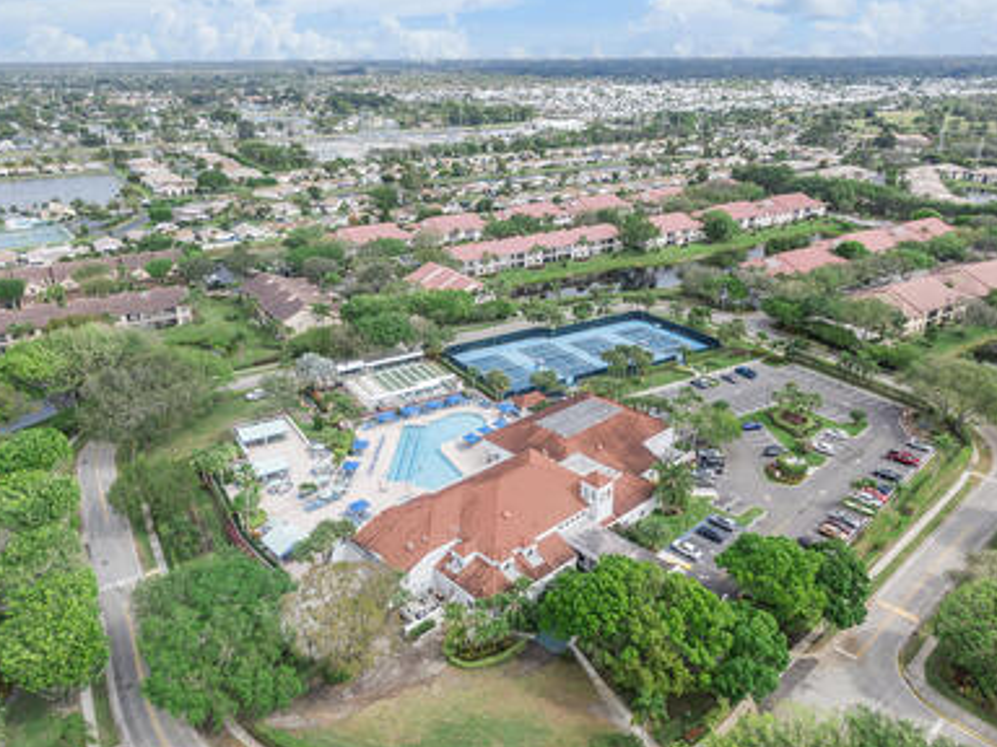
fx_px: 720
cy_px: 381
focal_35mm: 25
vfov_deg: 54.9
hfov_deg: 69.4
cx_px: 504
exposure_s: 1/800
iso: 100
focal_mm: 4.39
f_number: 2.8
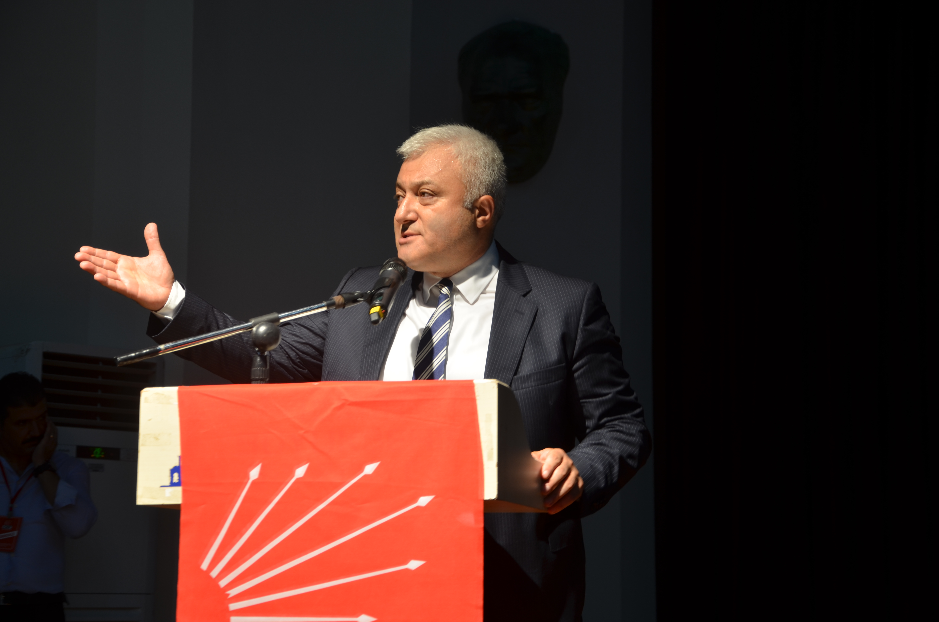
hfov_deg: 23.4
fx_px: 2265
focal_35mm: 87
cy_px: 311
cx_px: 470
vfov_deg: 15.6
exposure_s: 1/13
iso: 100
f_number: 5
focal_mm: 58
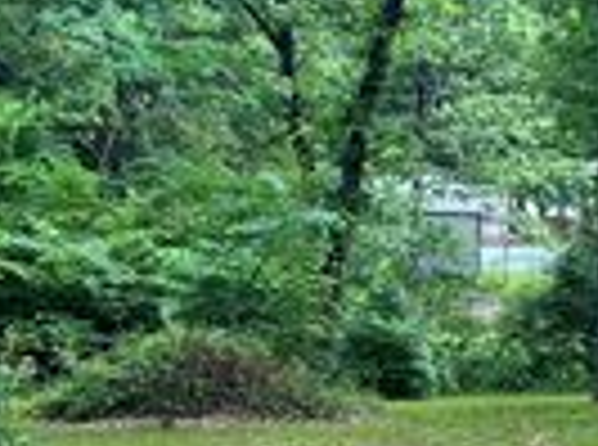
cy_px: 300
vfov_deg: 15.0
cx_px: 904
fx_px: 1688
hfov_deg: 17.9
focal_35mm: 98
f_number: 1.6
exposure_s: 1/376
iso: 50
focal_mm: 5.1
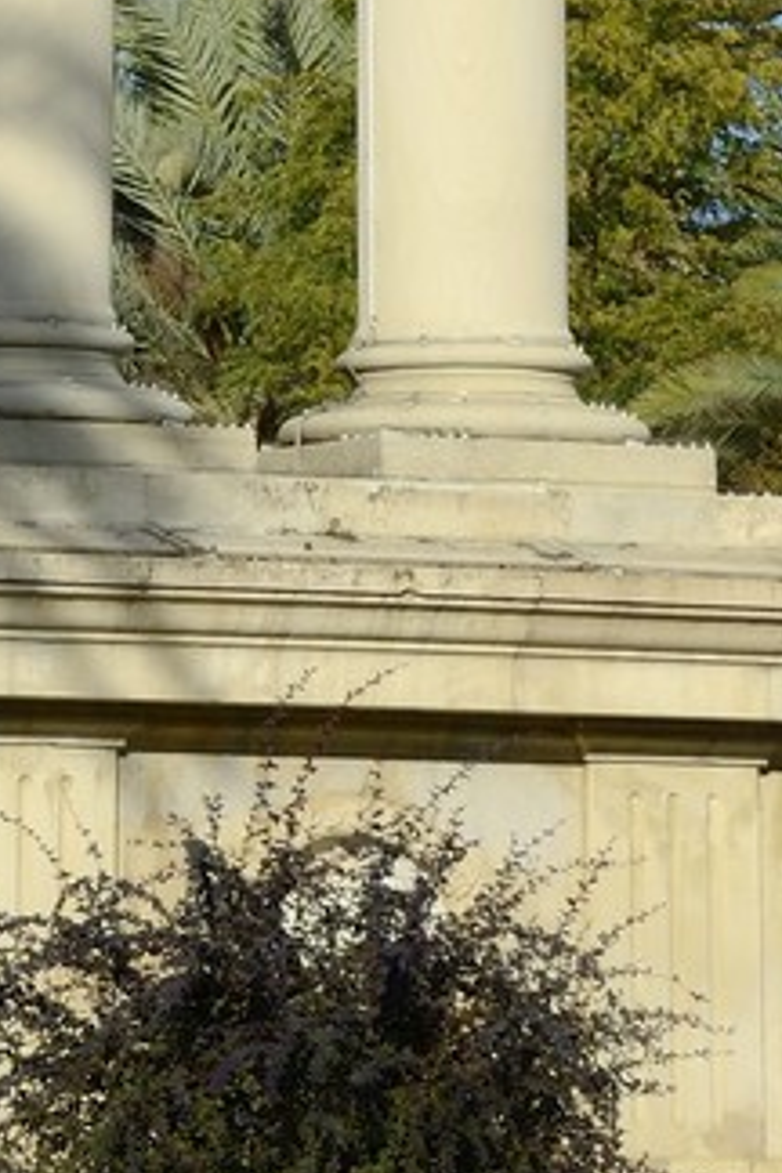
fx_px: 9318
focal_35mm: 286
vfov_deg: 6.8
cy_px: -1622
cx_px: 163
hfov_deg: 4.8
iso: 200
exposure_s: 1/250
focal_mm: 58
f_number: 14
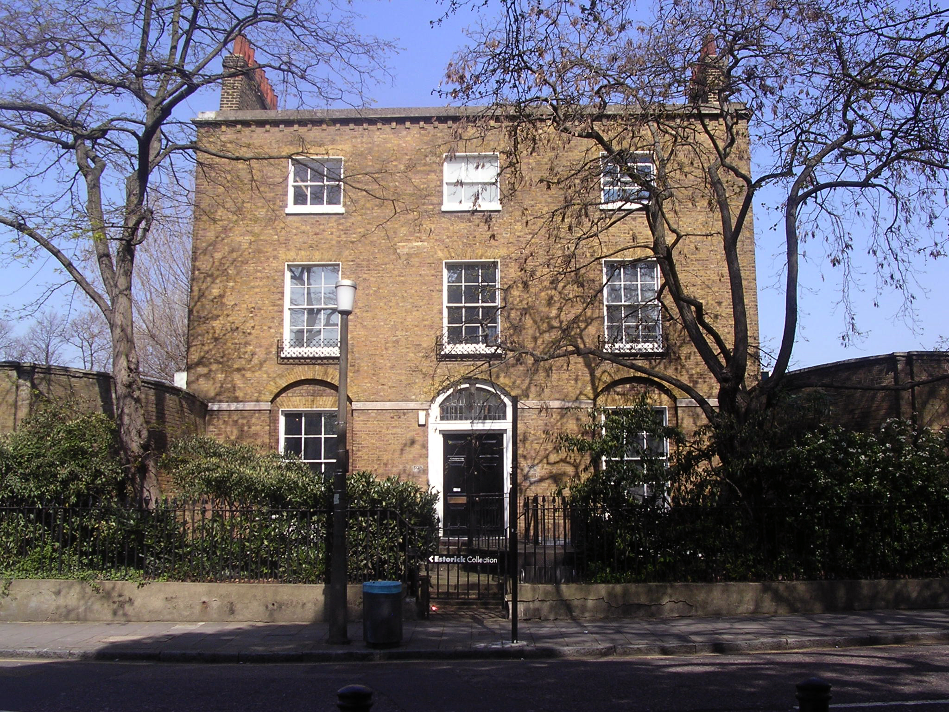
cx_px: 474
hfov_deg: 49.0
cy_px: 356
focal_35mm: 38
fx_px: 1042
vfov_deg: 37.7
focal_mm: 5.8
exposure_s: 1/184
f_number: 5.6
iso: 100
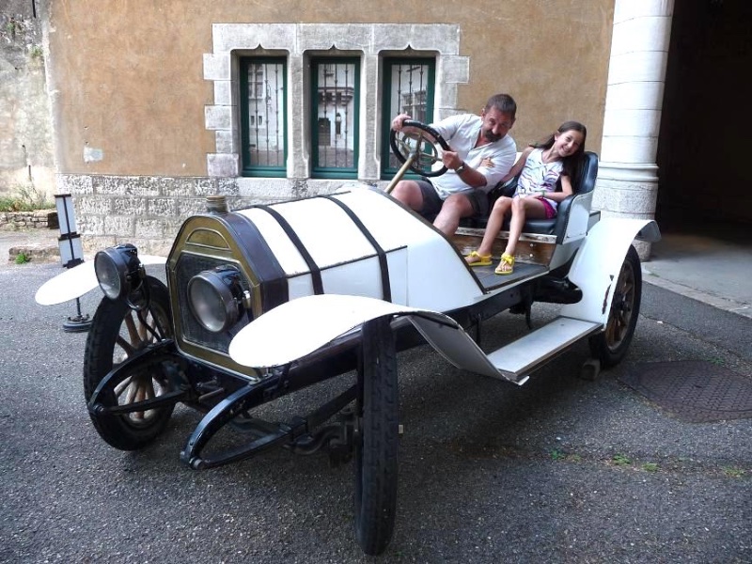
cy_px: 282
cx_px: 376
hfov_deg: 63.4
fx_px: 608
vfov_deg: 49.7
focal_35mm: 28
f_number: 3.3
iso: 100
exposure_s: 1/80
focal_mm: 4.7
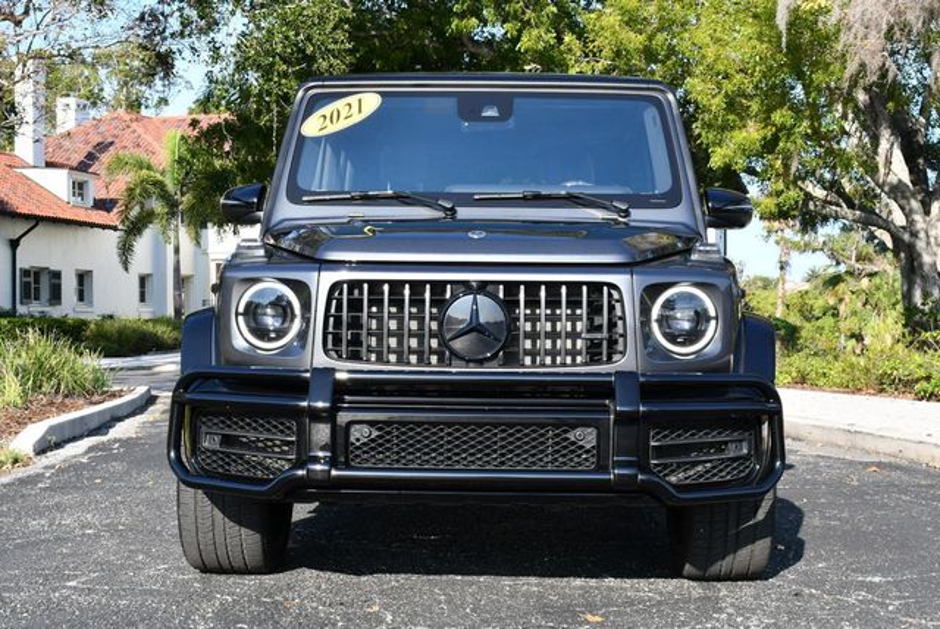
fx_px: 1464
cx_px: 470
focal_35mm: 56
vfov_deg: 24.2
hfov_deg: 35.6
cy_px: 314
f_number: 8
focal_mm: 28
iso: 200
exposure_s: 1/250
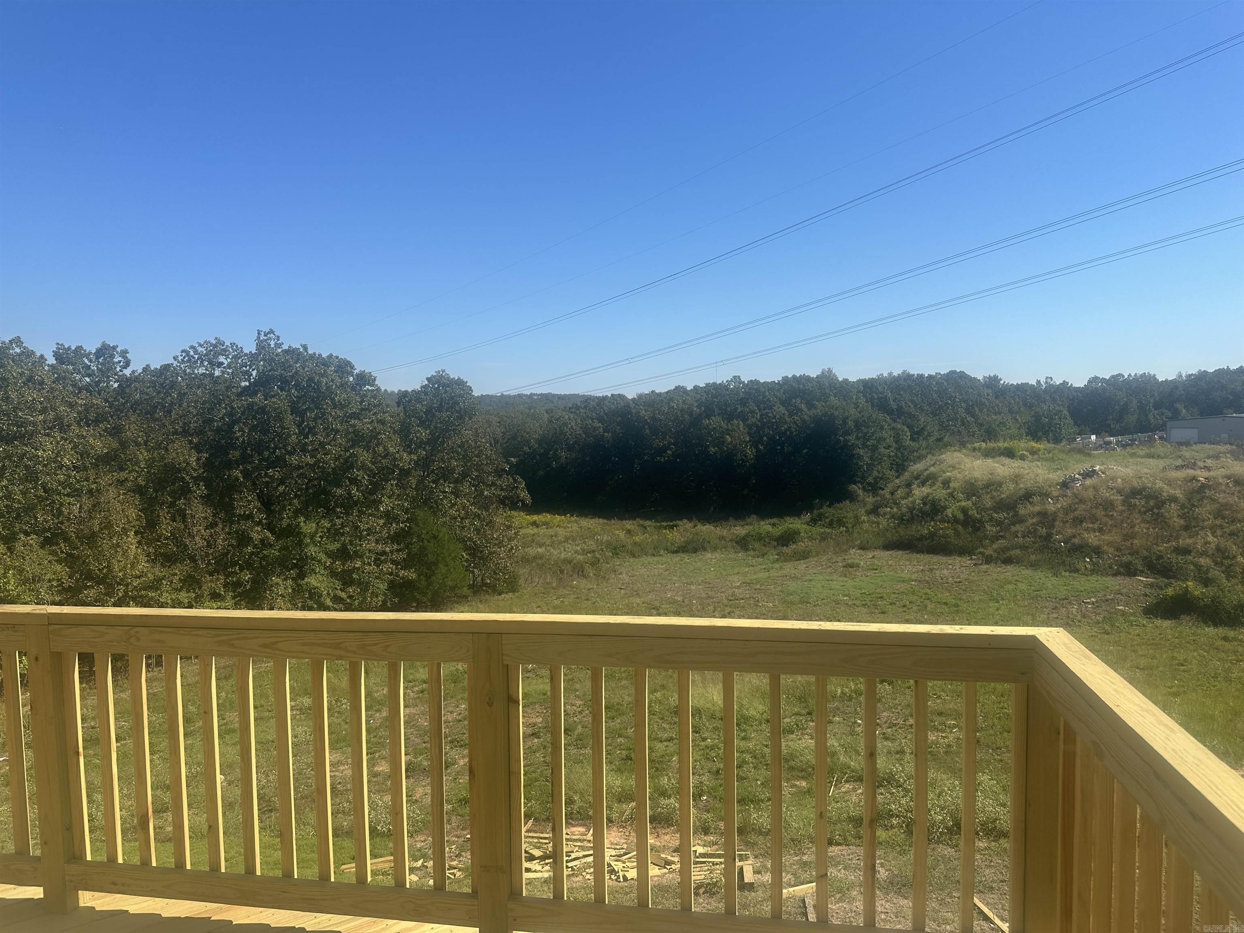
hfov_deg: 71.6
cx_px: 622
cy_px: 466
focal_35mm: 24
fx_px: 862
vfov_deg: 56.8
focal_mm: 6.86
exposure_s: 1/4016
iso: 80
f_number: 1.78
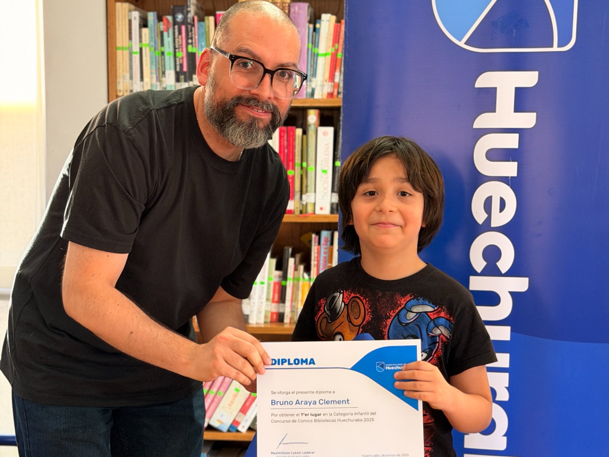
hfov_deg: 39.7
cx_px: 304
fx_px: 844
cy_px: 228
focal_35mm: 48
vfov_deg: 30.3
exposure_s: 1/33
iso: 200
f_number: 1.78
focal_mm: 6.76
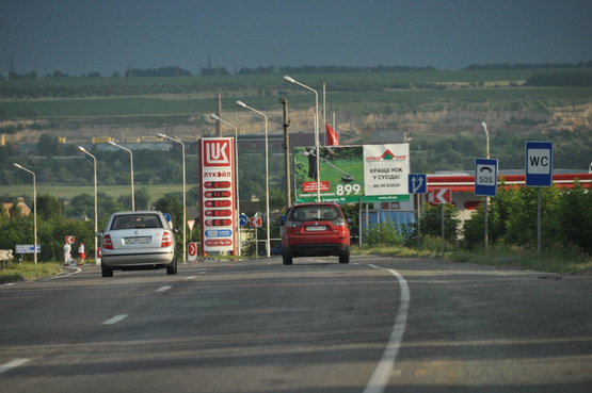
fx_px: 4929
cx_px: 296
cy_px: 196
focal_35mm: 300
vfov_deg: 4.6
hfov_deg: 6.9
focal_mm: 200
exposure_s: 1/1000
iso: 720
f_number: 5.6
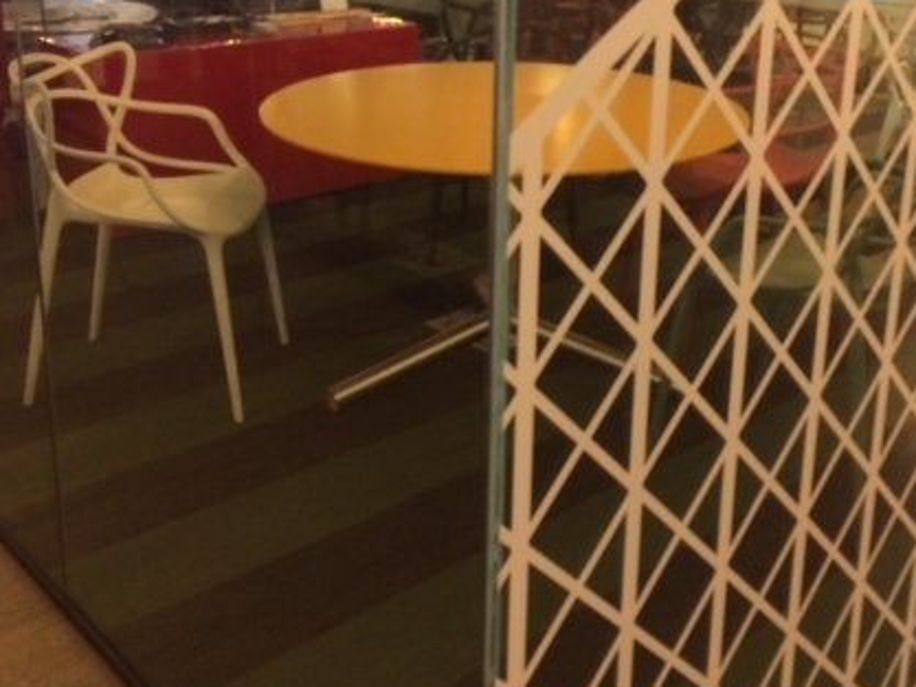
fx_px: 1218
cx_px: 527
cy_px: 191
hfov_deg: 41.1
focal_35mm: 46
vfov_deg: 31.1
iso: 250
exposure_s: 1/30
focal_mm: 4.12
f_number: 2.2
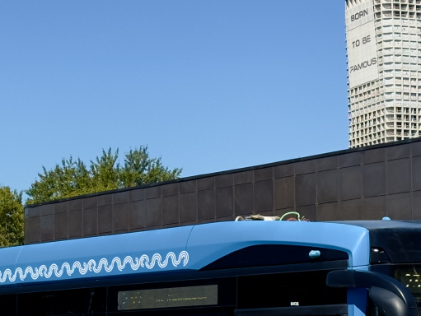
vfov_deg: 12.1
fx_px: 1485
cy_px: 212
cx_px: 145
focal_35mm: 122
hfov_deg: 16.1
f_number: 1.78
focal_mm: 6.86
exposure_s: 1/3472
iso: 64
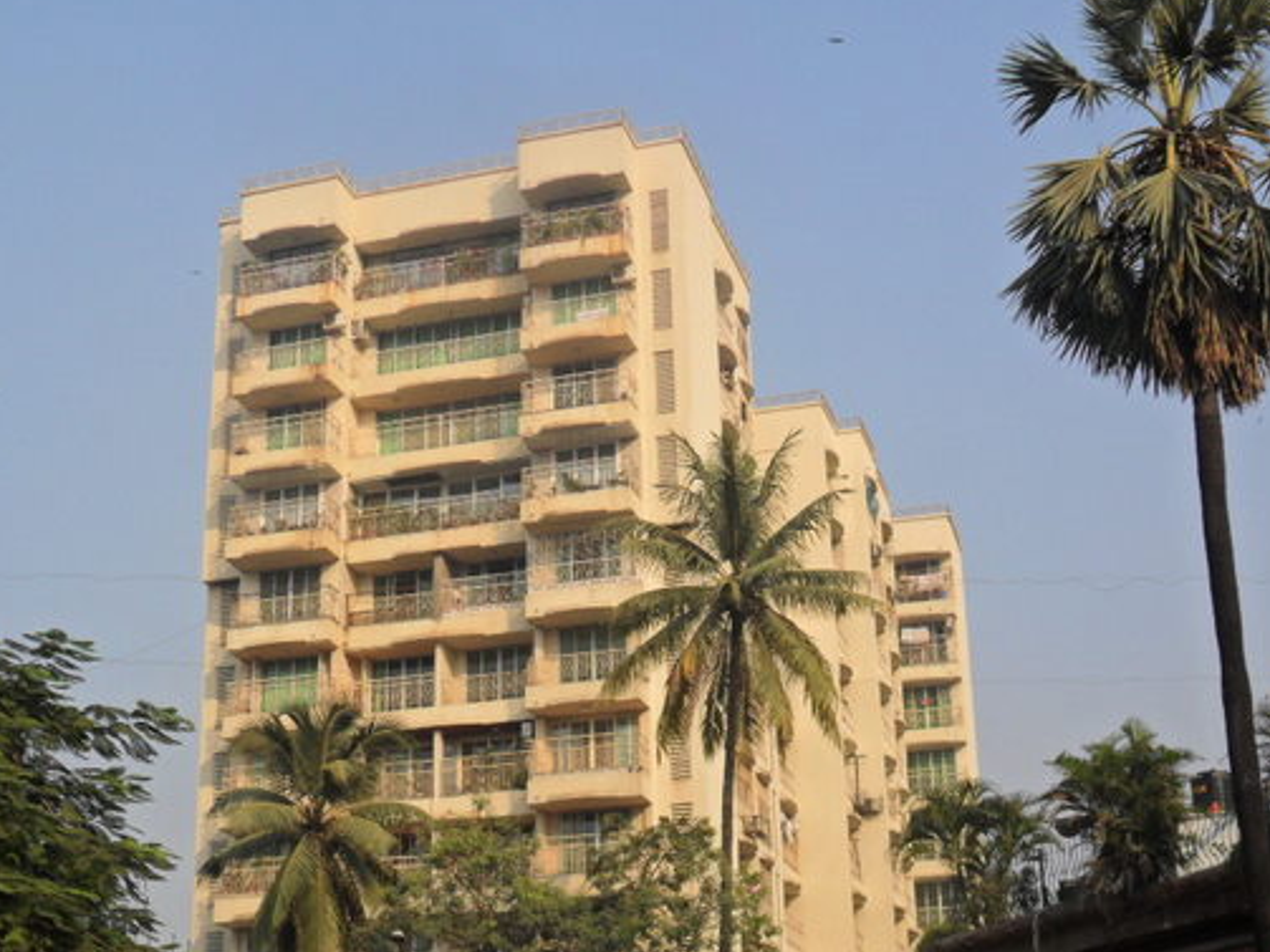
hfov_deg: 34.3
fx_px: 2054
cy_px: 571
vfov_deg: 26.0
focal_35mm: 56
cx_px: 538
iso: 100
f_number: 4.5
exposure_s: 1/750
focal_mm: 7.8
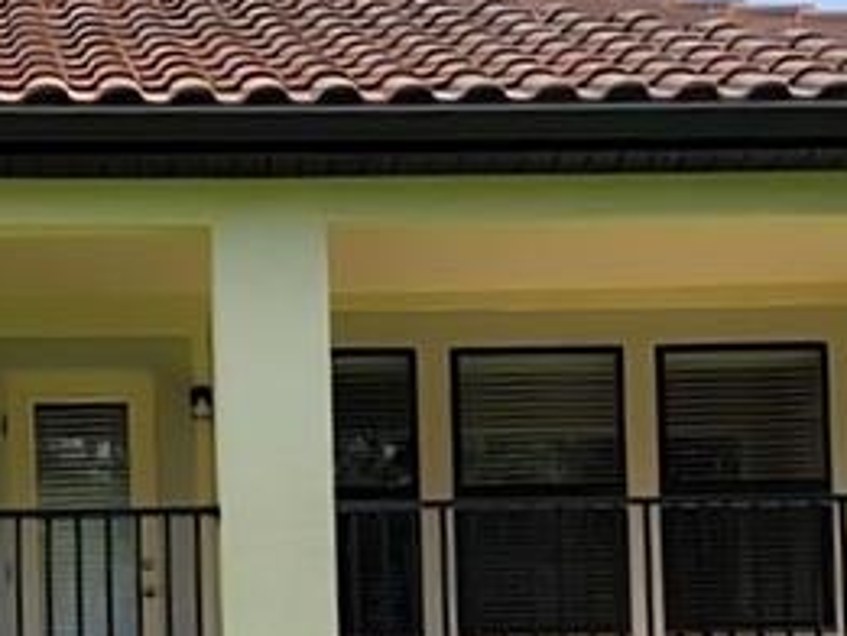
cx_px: 198
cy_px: 829
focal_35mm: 98
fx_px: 2399
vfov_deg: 14.5
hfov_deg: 19.9
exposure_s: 1/625
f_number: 1.8
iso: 20
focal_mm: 7
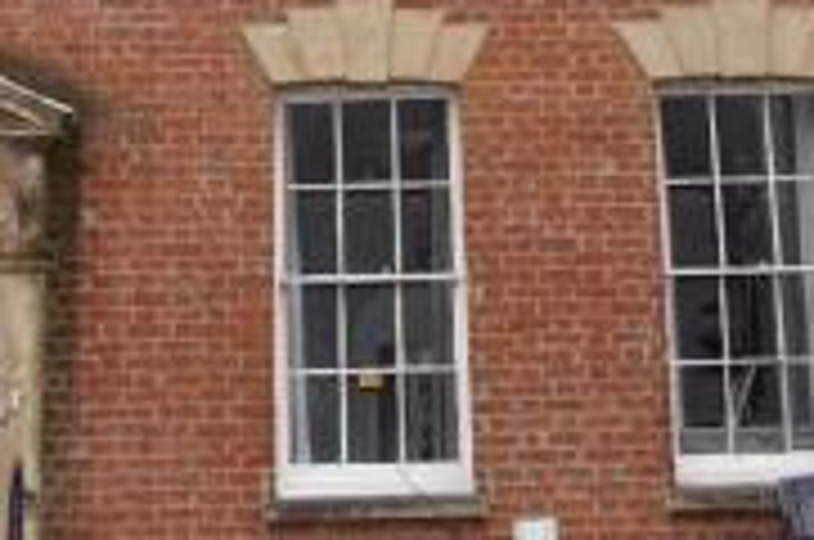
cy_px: -43
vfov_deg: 15.3
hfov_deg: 23.4
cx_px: 387
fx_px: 1964
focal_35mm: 87
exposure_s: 1/160
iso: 160
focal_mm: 22
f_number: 4
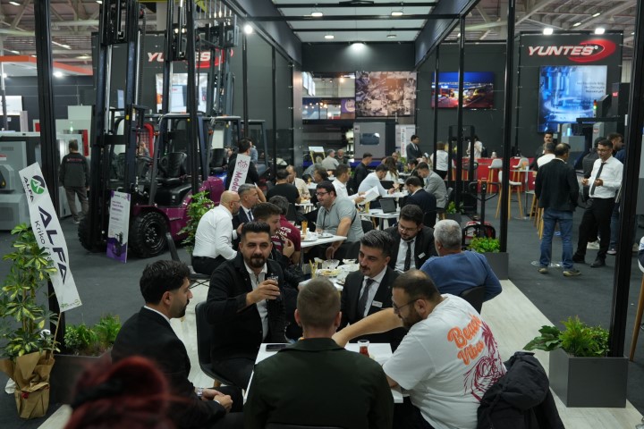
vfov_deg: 36.9
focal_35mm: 36
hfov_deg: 53.1
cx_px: 322
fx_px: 644
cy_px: 214
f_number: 2.8
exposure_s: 1/320
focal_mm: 24
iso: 1000
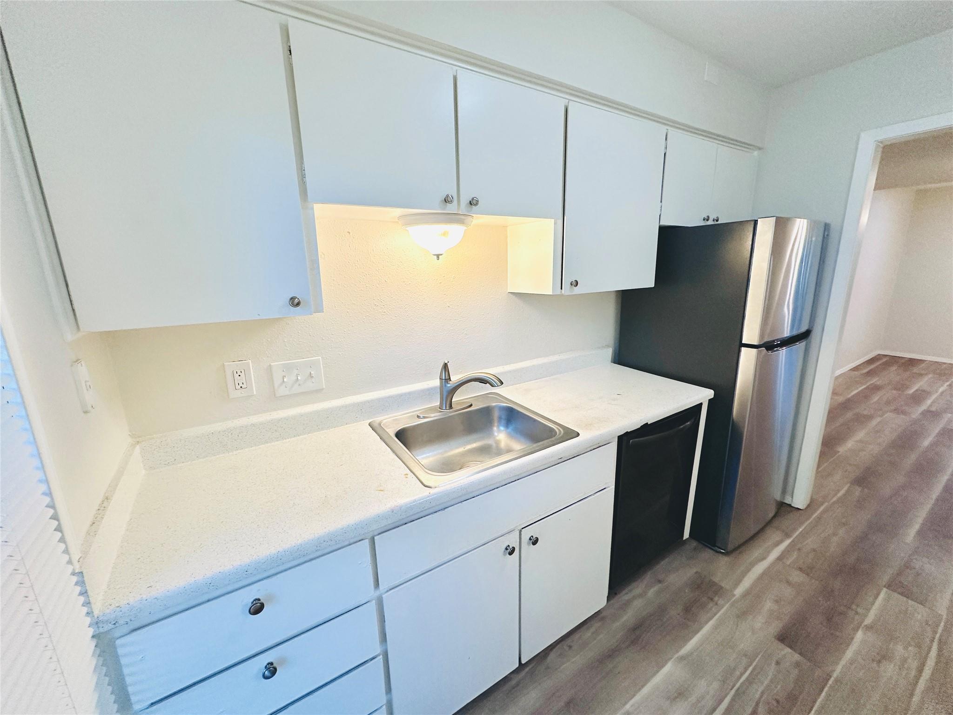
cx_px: 476
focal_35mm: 14
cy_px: 358
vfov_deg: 85.7
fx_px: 385
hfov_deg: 102.1
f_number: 2.2
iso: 200
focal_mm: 2.22
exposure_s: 1/120
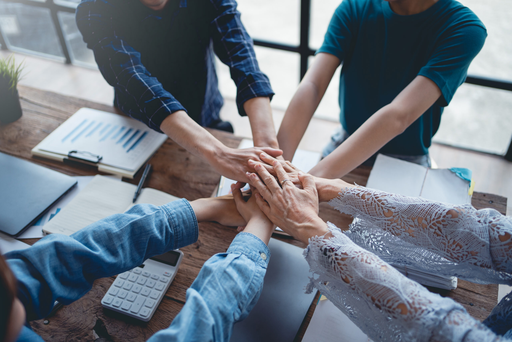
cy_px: 171
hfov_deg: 54.4
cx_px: 256
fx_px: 498
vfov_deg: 37.9
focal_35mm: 35
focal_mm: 35
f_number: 2
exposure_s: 1/500
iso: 320
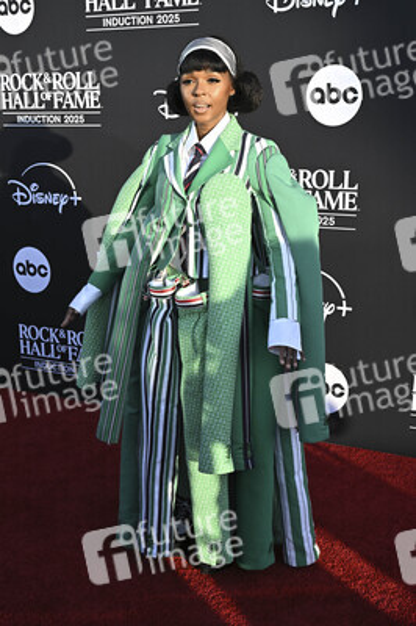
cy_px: 313
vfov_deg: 47.4
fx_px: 712
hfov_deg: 32.6
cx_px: 208
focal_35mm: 41
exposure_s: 1/320
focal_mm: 41
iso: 320
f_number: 9
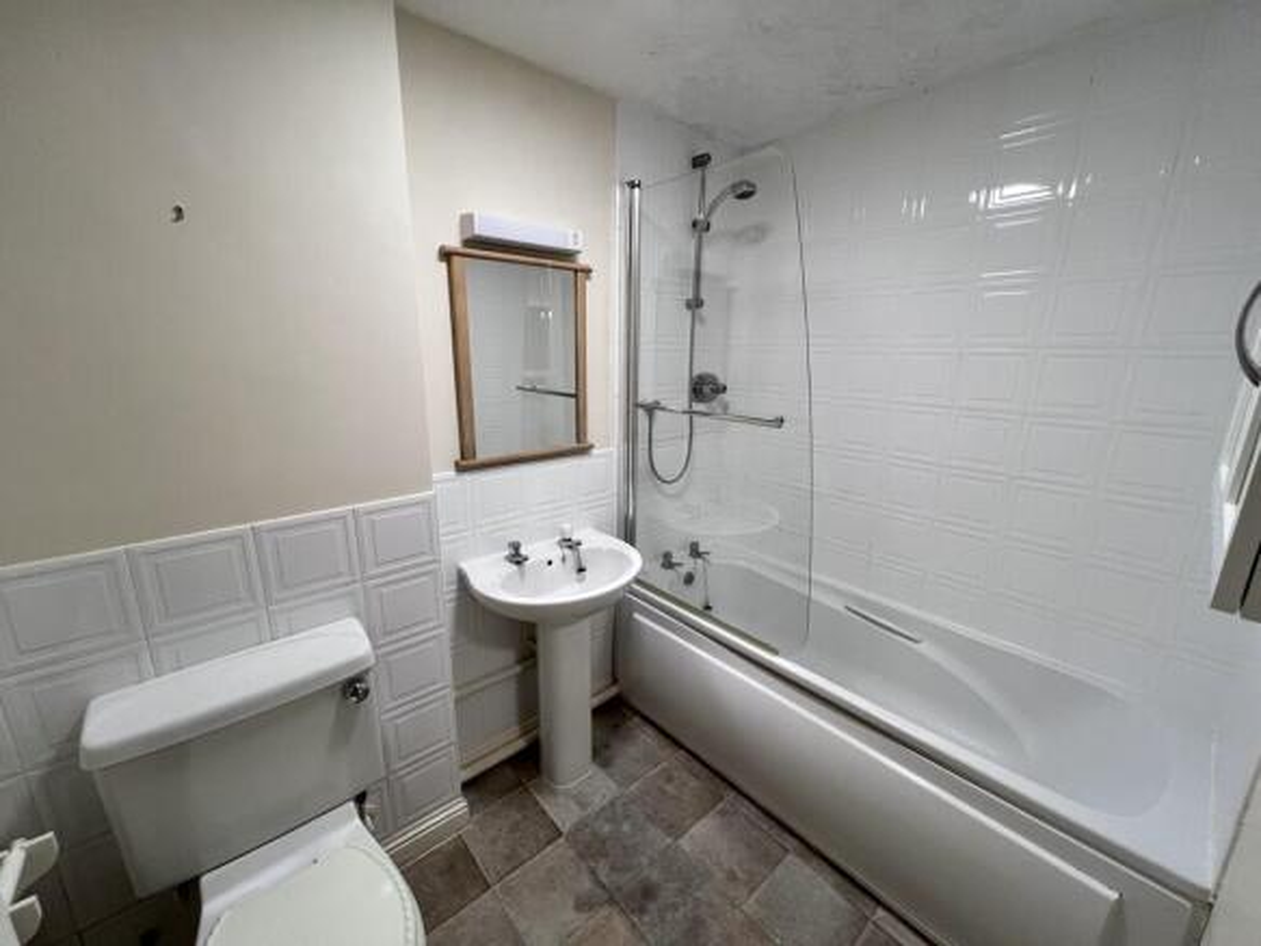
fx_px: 473
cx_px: 630
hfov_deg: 106.2
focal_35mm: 13
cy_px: 473
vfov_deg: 89.9
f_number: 1.8
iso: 125
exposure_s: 1/100
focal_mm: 1.57
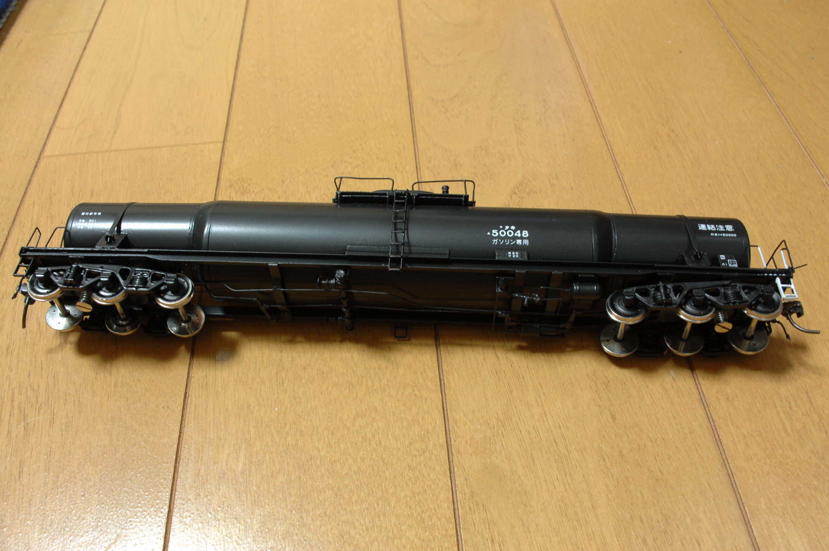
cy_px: 276
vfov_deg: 39.9
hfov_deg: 57.3
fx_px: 759
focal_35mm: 33
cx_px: 414
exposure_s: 5
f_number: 13
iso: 100
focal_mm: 22
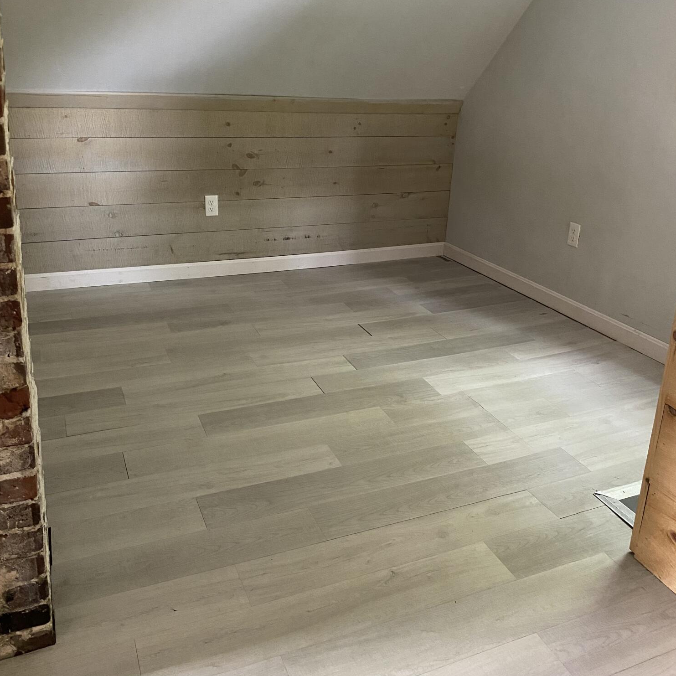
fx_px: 685
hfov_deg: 52.5
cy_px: 254
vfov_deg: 52.0
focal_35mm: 31
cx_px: 338
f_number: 1.8
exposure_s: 1/56
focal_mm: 4.25
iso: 500
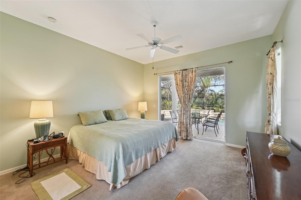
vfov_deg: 81.1
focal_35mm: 14
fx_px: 117
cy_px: 100
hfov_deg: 104.3
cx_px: 150
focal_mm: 14
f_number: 8
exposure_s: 1/50
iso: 400
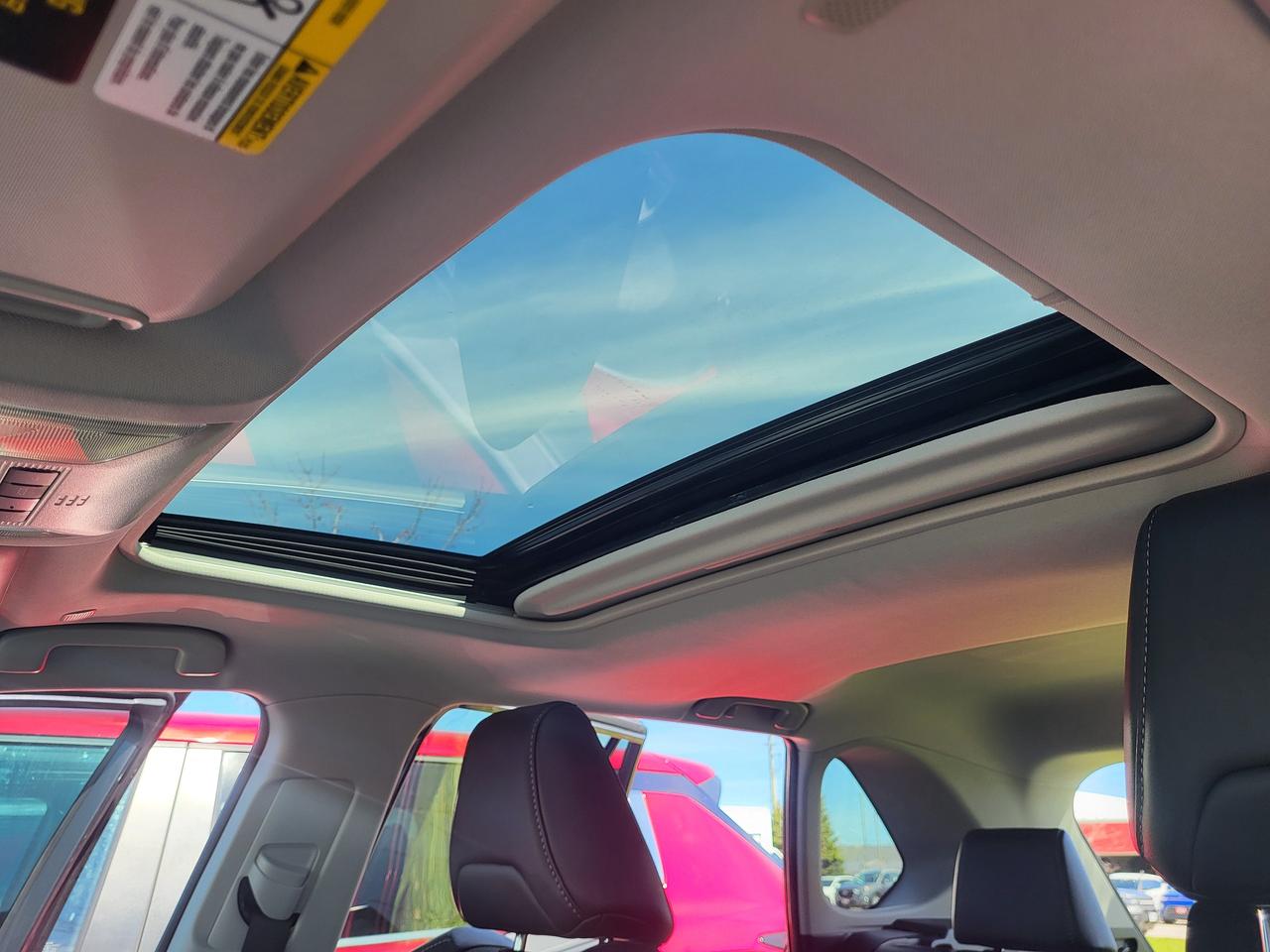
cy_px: 476
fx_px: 954
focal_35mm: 26
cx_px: 635
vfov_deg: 53.1
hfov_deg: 67.3
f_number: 1.8
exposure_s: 1/267
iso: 40
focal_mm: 5.4
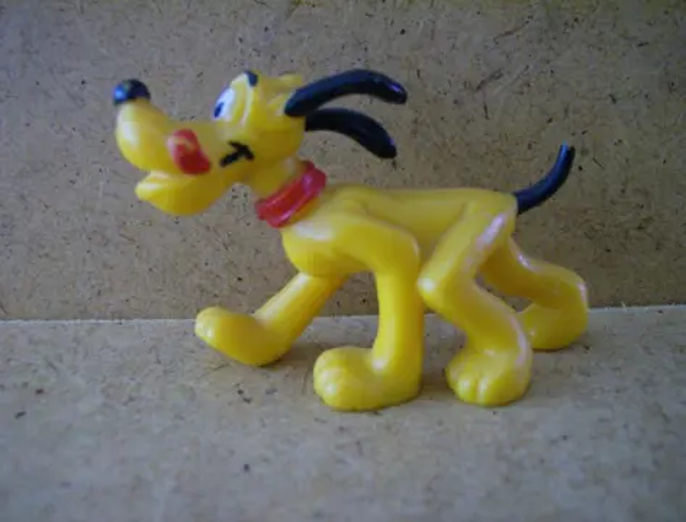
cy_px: 261
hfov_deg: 51.1
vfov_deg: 40.0
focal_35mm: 36
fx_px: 717
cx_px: 343
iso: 200
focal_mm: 6
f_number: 2.8
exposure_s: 1/28.5
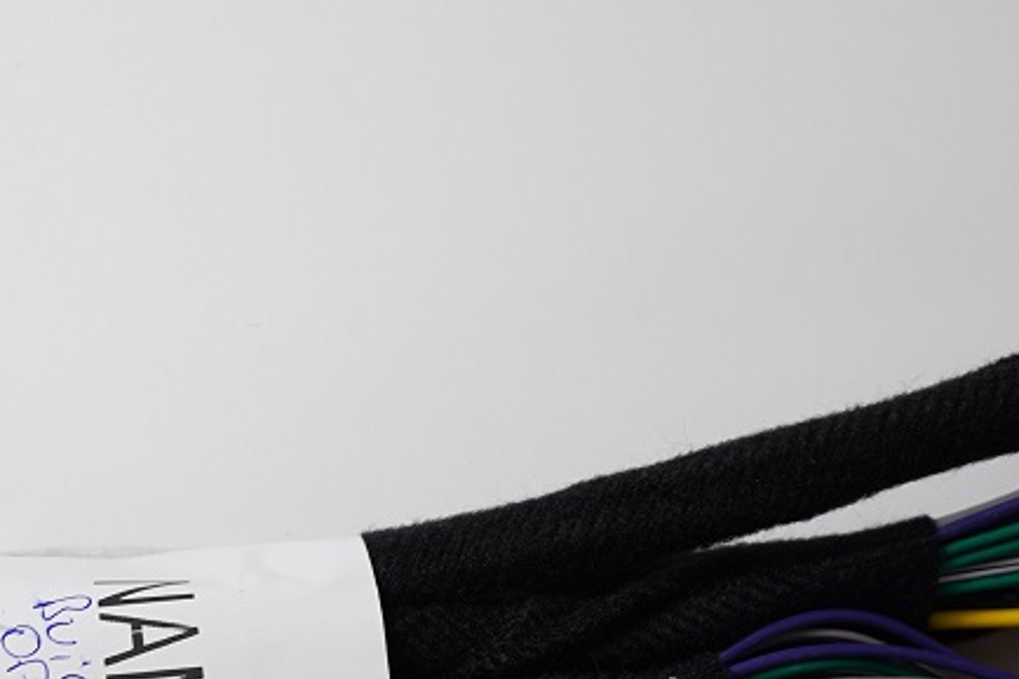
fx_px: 4301
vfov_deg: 9.0
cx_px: 193
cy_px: 700
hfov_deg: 13.4
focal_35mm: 152
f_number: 5
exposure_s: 1/80
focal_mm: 55
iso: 160
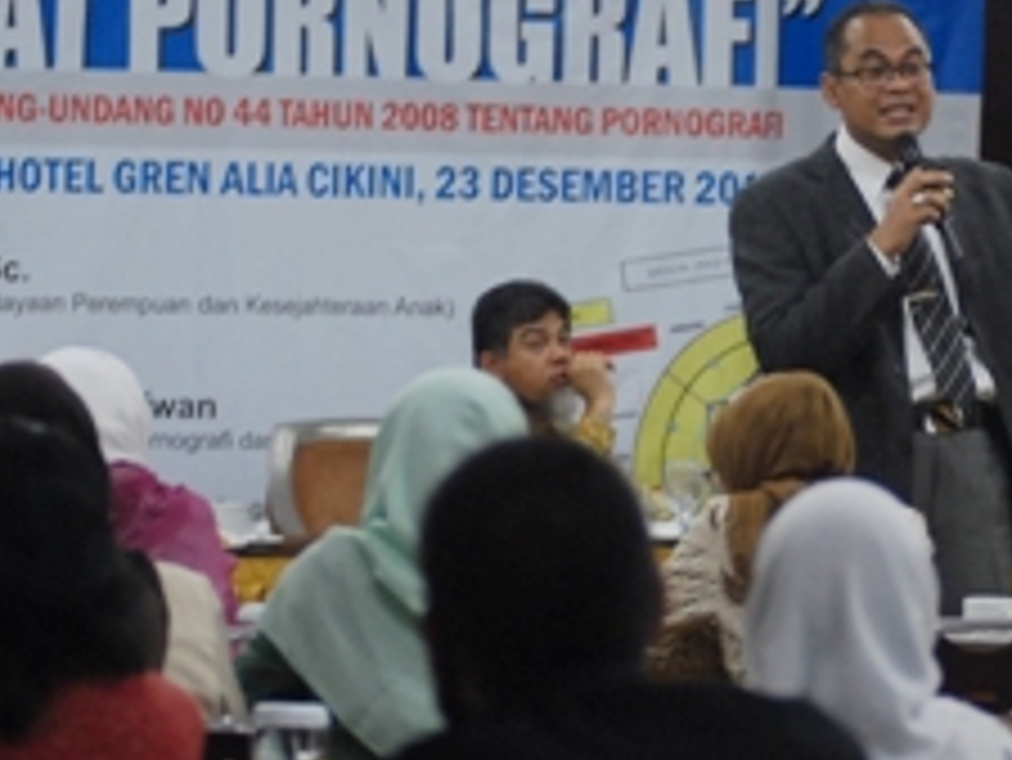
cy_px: 378
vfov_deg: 6.5
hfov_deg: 8.6
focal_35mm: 230
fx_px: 6728
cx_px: 778
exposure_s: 1/40
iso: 500
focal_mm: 80
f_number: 2.8
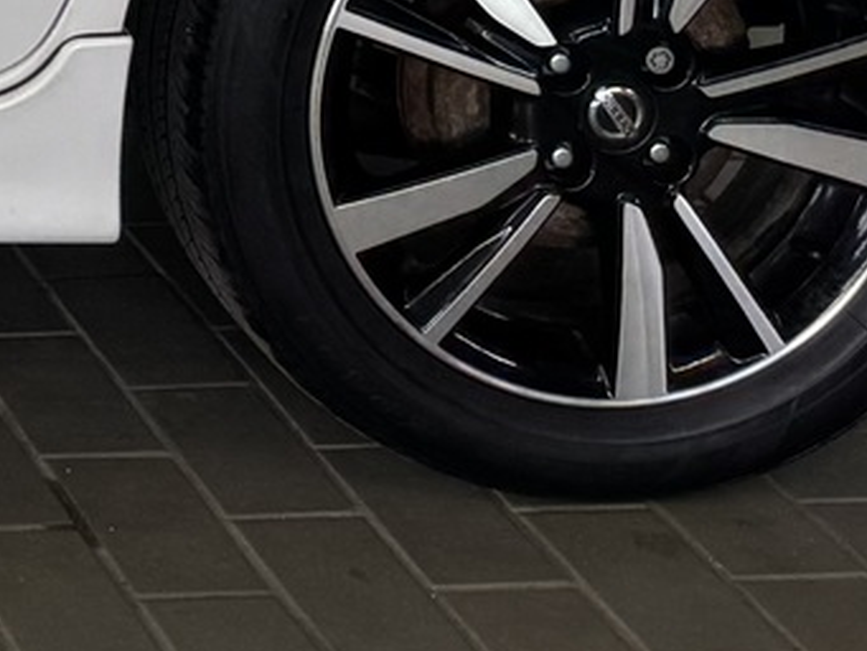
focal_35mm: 144
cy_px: -880
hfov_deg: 11.6
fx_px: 3608
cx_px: -1119
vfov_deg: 9.3
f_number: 1.78
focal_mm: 6.76
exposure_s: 1/223
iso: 64
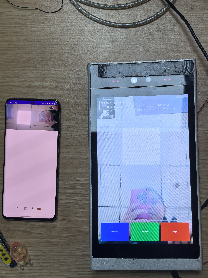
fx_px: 441
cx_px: 104
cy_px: 139
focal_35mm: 55
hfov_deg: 26.6
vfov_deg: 34.9
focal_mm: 6.98
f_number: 2
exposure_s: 1/100
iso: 64
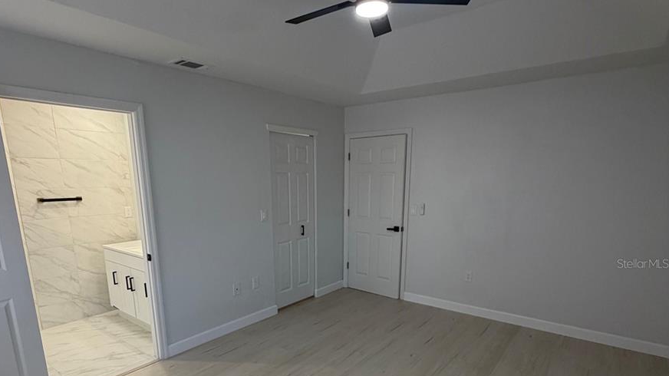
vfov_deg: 52.1
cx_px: 326
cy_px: 263
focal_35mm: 21
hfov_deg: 83.8
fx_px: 372
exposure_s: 1/120
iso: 320
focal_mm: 2.22
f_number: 2.2
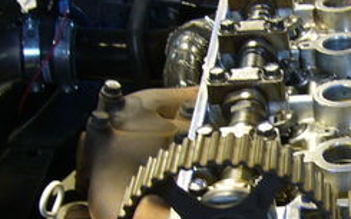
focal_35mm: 97
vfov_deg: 13.4
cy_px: 153
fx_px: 928
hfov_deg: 20.6
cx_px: 362
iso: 80
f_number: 2.8
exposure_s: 1/4
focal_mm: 5.8
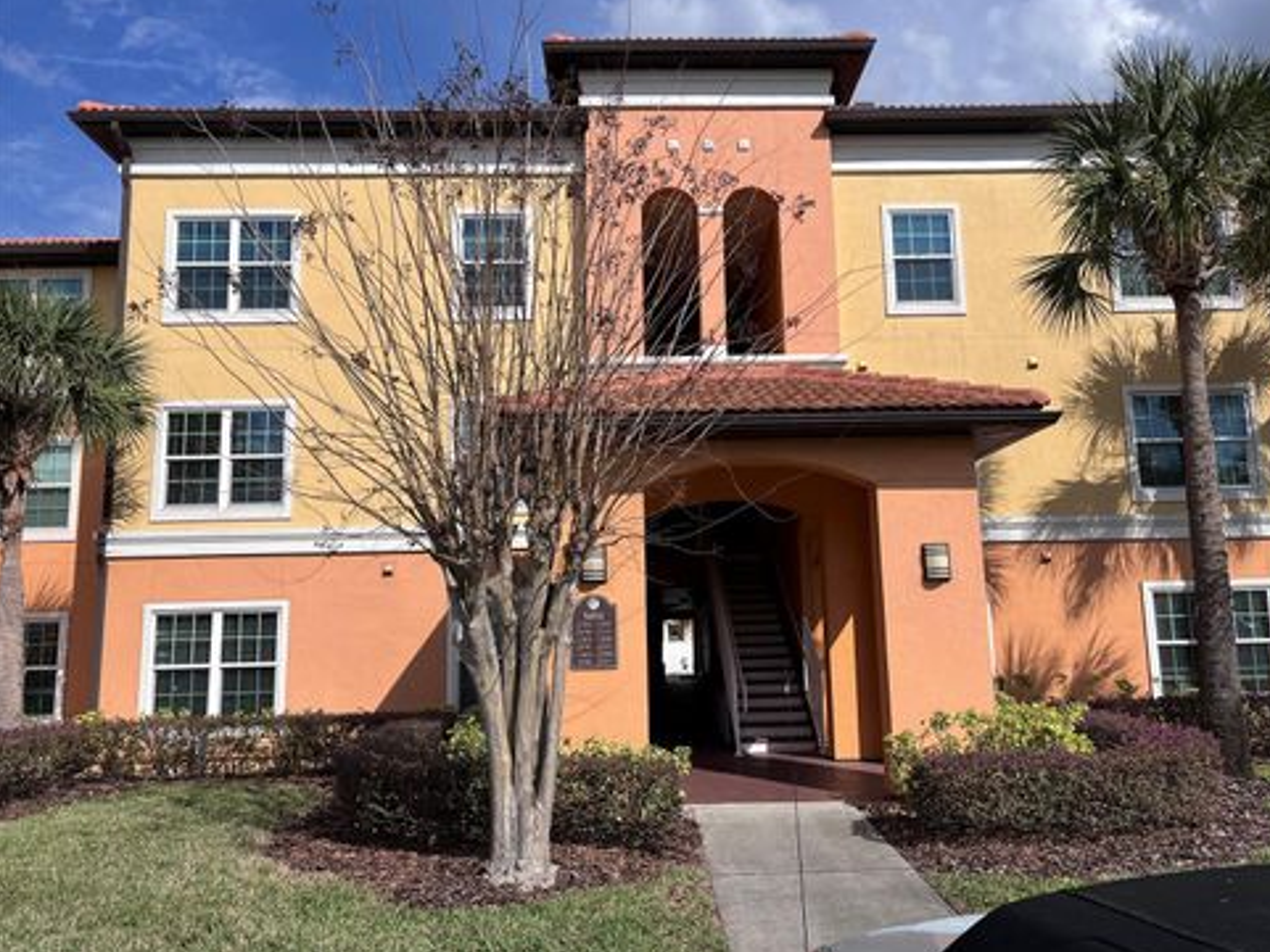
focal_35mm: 27
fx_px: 991
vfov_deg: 51.4
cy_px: 468
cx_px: 655
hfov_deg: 65.3
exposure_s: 1/5848
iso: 50
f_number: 1.6
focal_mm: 5.1
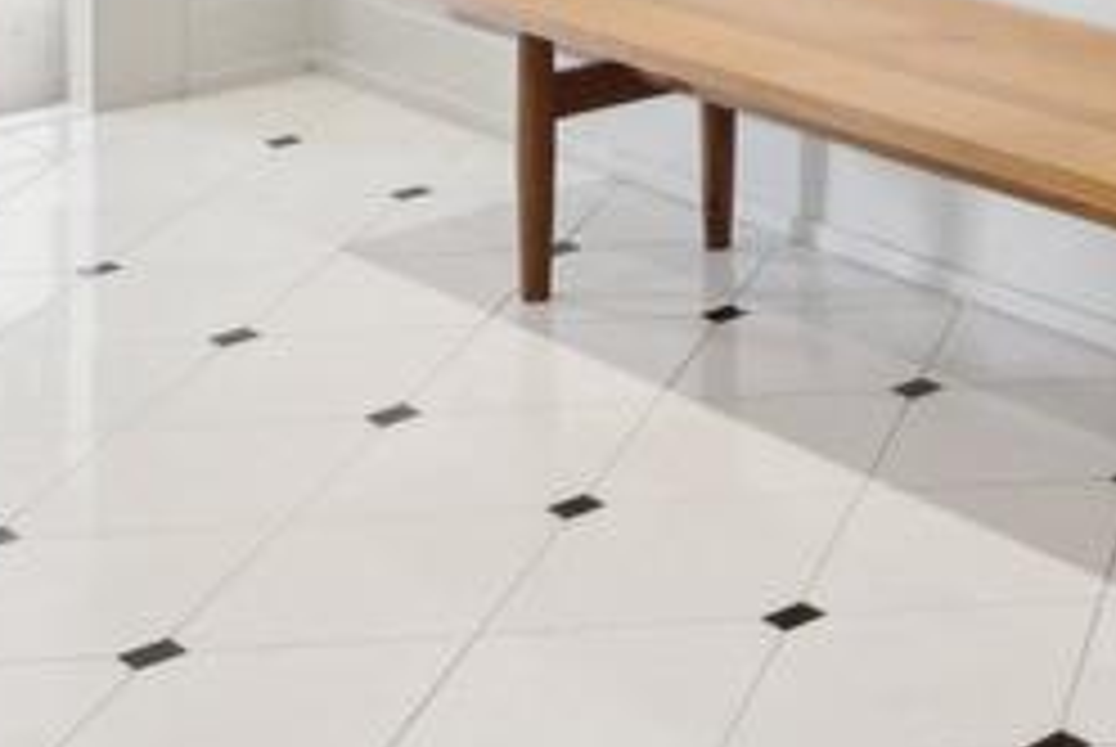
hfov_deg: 19.1
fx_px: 2700
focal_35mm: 87
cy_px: -648
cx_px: 1876
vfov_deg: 13.8
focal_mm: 10
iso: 200
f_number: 7.1
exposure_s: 1/6
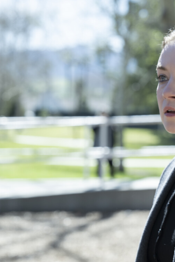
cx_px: 179
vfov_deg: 14.7
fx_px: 1020
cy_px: 131
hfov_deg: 9.7
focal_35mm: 140
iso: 100
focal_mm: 93
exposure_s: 1/320
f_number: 5.6
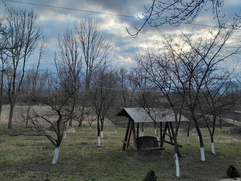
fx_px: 188
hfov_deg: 65.3
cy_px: 90
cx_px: 120
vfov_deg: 51.4
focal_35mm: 27
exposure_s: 1/50
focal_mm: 4
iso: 40
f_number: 1.8
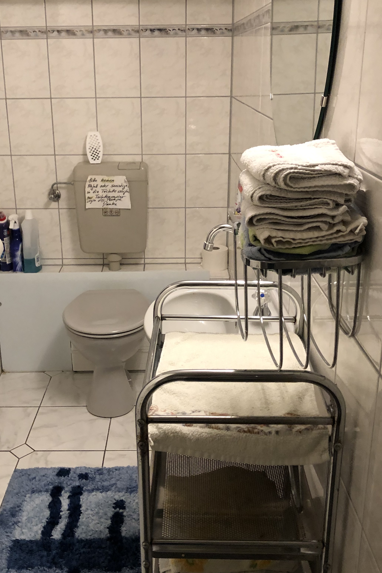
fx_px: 605
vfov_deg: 50.7
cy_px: 278
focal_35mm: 38
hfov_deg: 35.0
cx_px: 159
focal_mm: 3.99
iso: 100
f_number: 1.8
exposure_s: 1/17
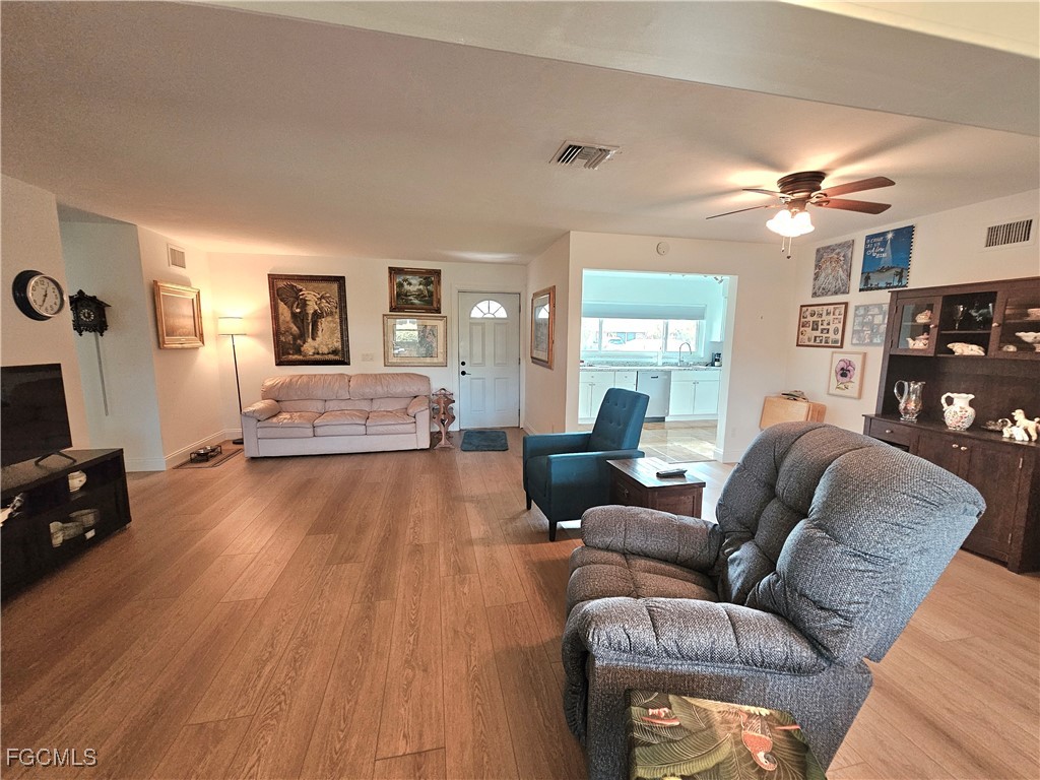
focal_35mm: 13
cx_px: 520
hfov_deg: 106.2
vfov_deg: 89.9
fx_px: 391
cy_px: 390
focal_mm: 2.2
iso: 400
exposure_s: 1/60.2
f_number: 2.2
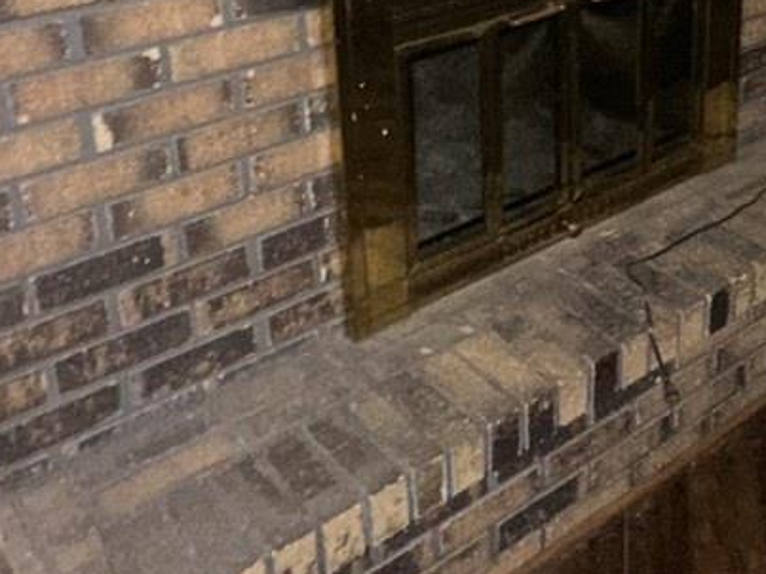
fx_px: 1106
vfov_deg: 27.2
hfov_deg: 36.8
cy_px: -17
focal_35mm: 50
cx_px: 622
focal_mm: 2.22
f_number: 2.2
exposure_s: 1/16
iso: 320
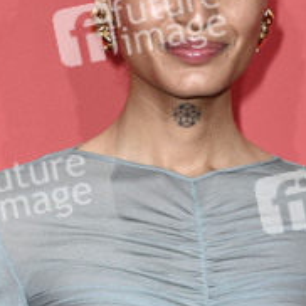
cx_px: 188
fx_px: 2280
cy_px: 111
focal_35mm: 228
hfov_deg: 7.7
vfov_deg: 7.7
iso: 800
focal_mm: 122
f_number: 5.6
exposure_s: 1/250
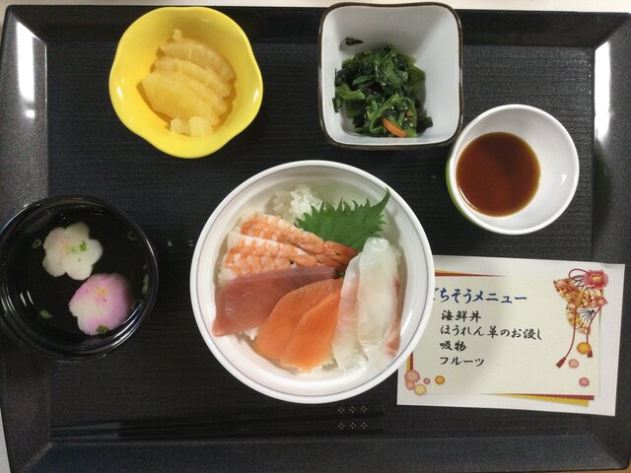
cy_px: 236
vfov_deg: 45.4
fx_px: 565
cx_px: 316
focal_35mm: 31
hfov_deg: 58.4
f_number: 2.4
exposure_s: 1/30
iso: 100
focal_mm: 3.3
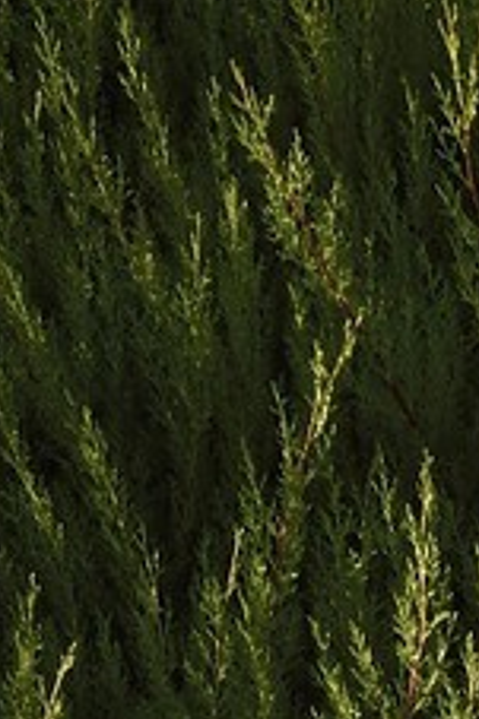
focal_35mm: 387
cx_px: -623
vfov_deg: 5.1
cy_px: -1140
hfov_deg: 3.5
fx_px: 7735
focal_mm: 55
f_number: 9
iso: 200
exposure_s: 1/250
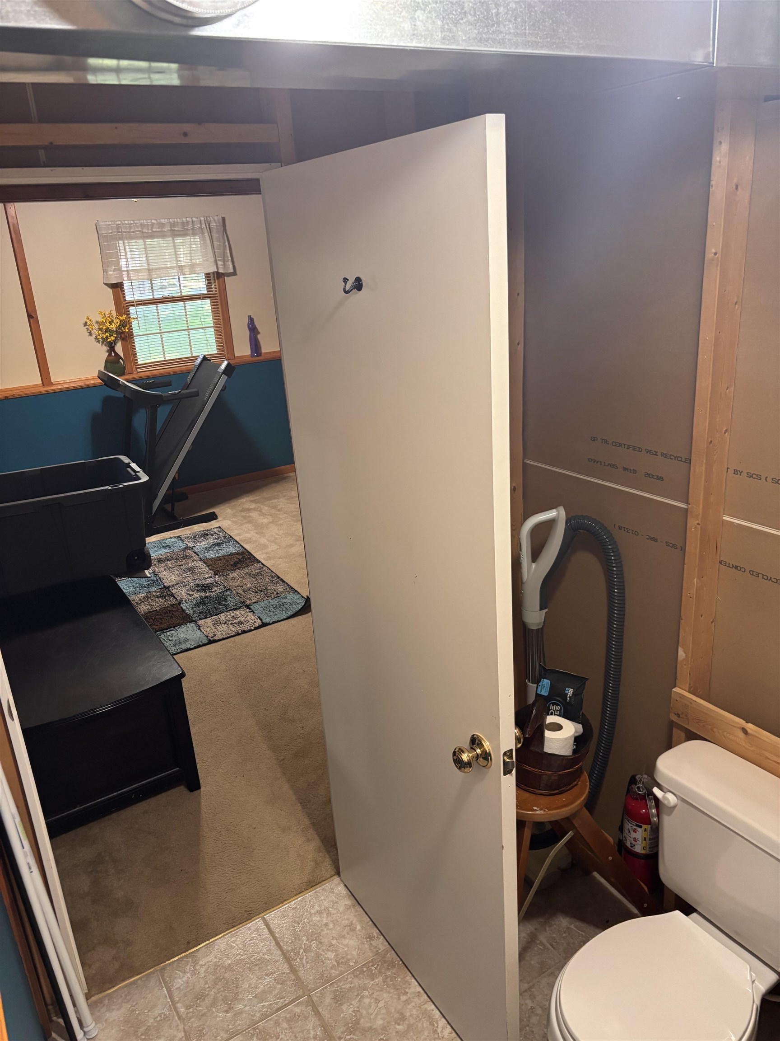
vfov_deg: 67.3
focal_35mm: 26
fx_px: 781
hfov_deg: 53.1
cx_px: 390
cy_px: 520
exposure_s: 1/60
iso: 320
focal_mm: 5.96
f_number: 1.6
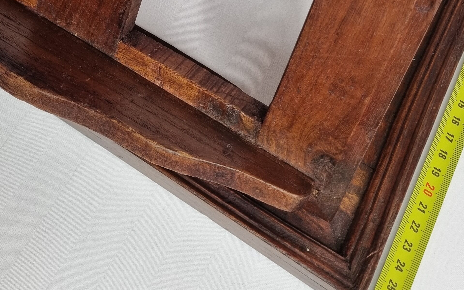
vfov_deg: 19.8
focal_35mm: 58
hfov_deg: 35.0
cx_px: 188
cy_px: -125
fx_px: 733
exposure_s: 1/100
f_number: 1.8
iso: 80
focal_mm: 5.4
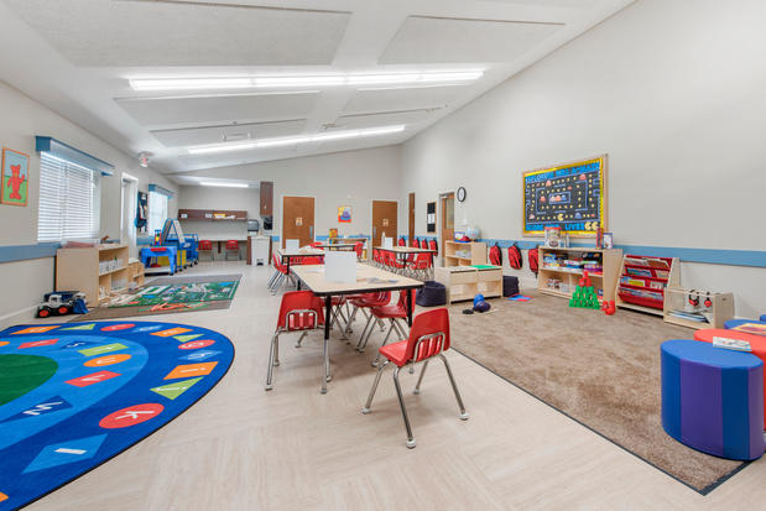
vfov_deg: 81.2
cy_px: 256
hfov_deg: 104.2
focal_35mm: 14
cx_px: 383
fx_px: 298
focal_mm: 14
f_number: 11
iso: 200
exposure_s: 1/20
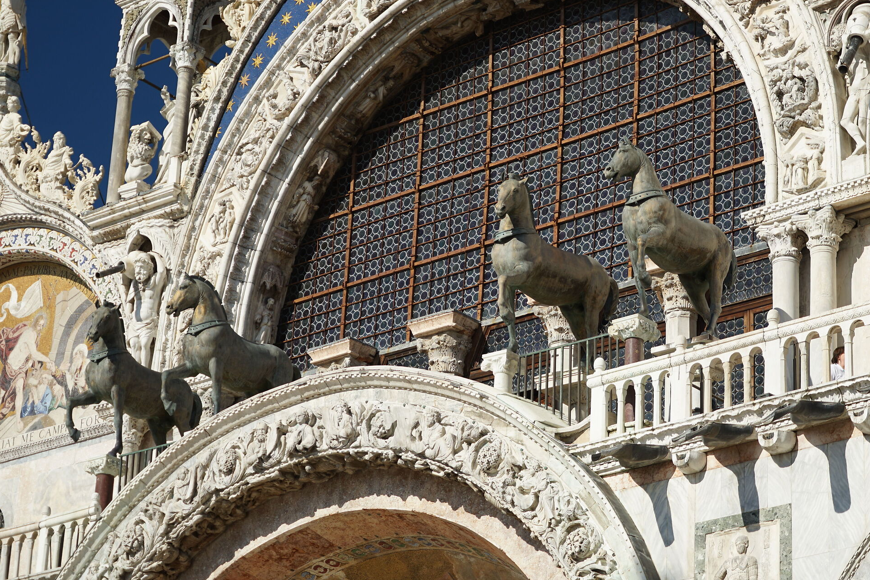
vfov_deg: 13.2
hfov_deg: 19.6
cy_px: 227
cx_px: 536
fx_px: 2513
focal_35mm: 104
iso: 100
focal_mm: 83
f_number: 5.6
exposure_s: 1/250
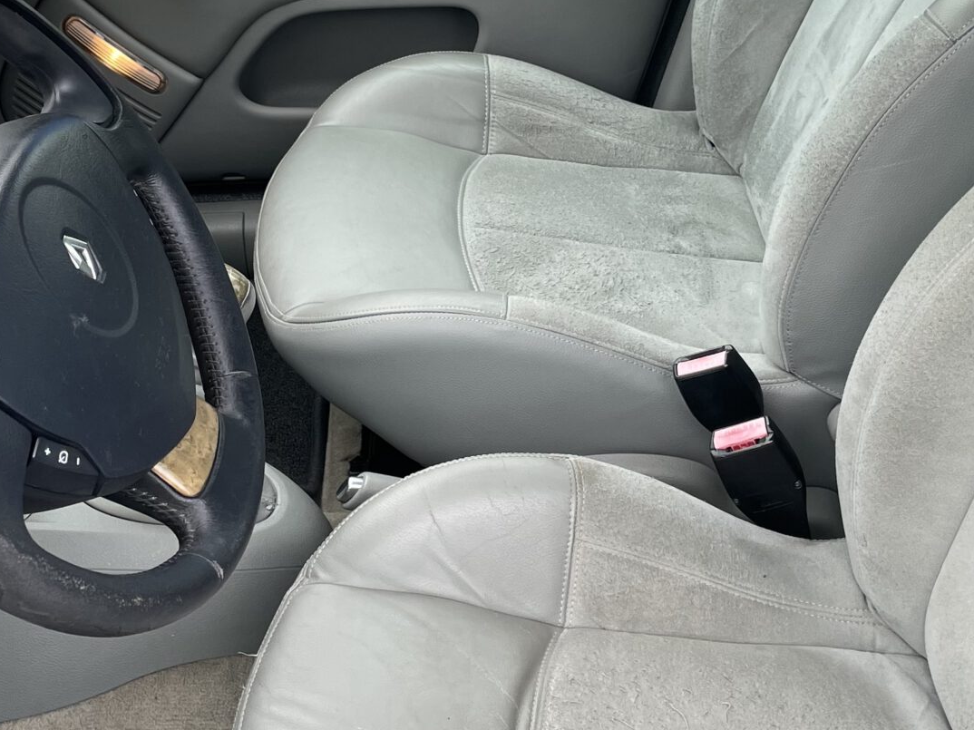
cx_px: 598
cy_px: 157
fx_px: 1744
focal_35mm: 62
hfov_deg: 31.1
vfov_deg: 23.3
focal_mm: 4.2
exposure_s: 1/217
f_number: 1.6
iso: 32
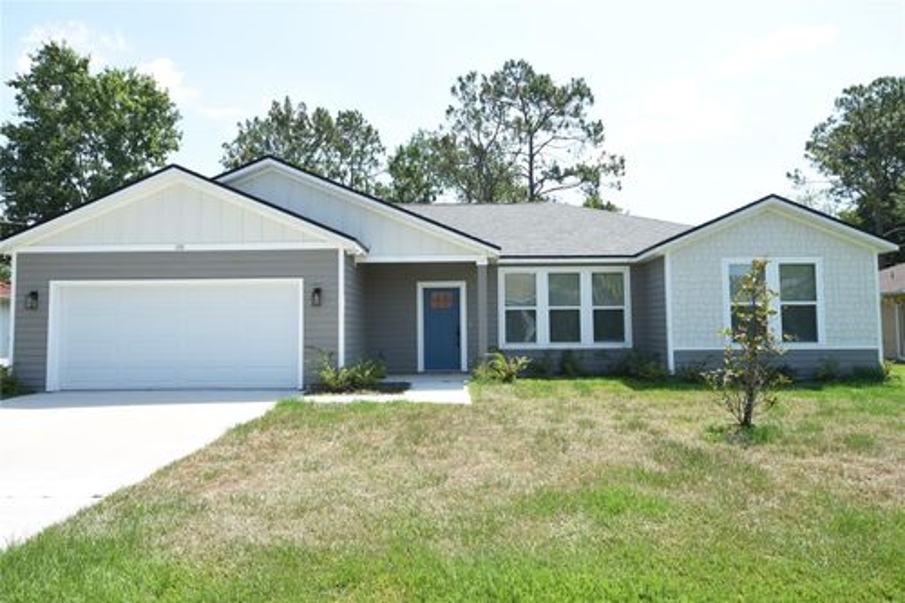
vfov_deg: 50.4
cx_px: 452
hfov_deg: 70.5
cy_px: 302
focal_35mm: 26
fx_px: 641
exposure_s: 1/160
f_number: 6.3
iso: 100
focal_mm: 17
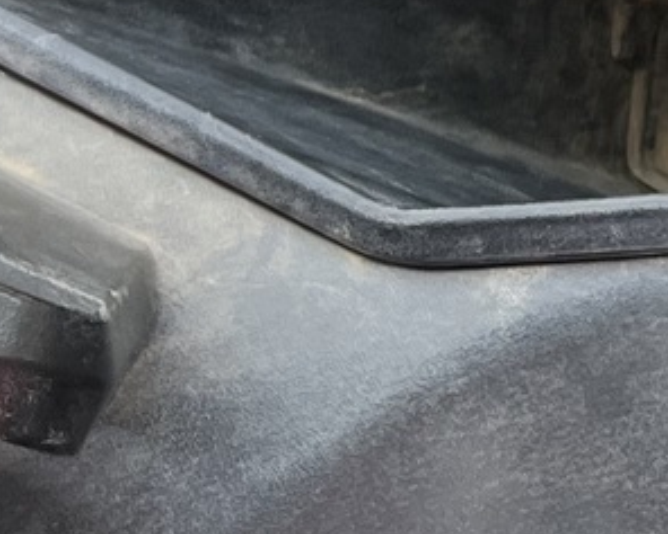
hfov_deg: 9.9
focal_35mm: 173
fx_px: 3421
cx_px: 1573
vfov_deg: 8.9
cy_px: -20
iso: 40
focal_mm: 5.7
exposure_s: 1/288
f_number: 1.5
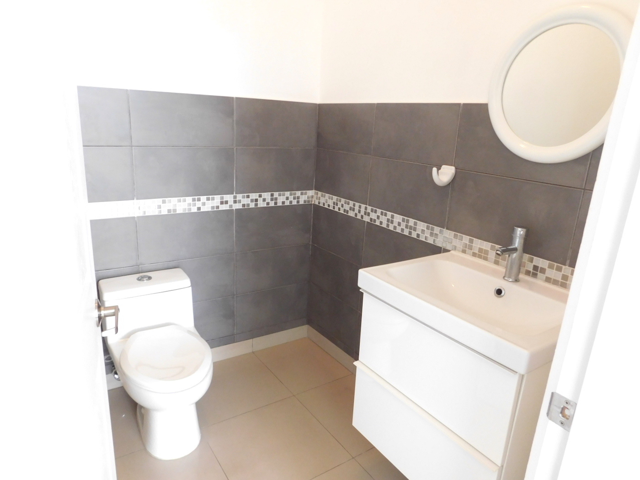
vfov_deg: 58.9
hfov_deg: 73.9
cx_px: 320
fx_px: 425
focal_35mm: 23
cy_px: 240
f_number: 3
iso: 280
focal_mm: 4
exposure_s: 1/30
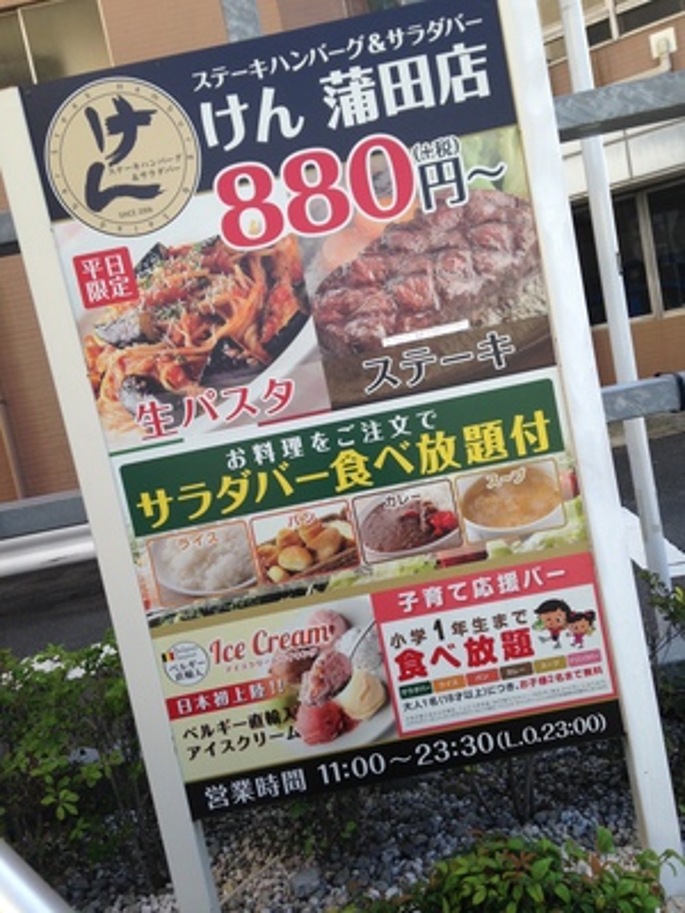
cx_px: 342
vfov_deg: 55.4
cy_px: 456
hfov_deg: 42.9
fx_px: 871
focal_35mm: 33
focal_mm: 4.12
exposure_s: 1/359
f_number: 2.4
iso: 50
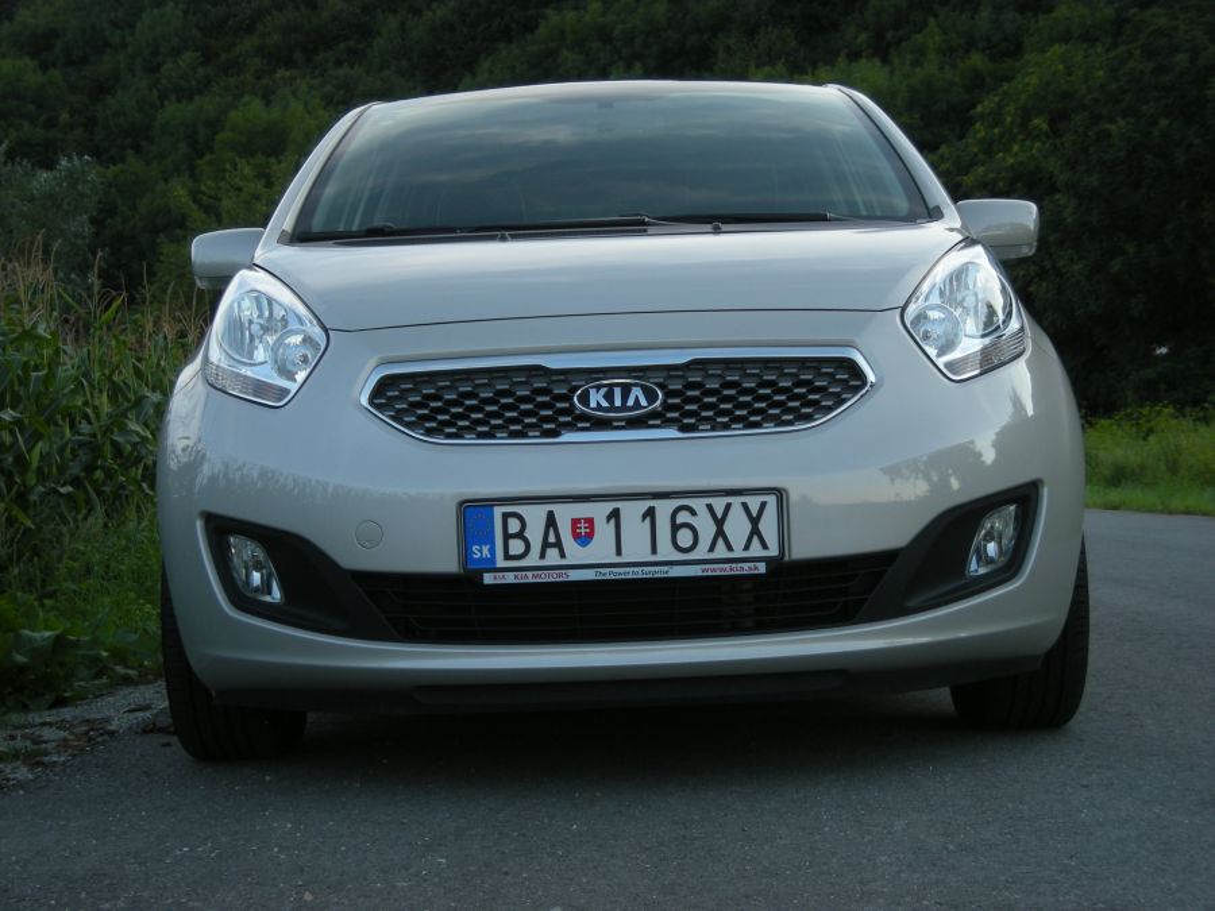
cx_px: 608
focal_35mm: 61
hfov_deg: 31.7
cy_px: 456
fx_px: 2141
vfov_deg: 24.0
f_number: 3.5
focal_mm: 9.9
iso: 64
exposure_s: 1/97.8
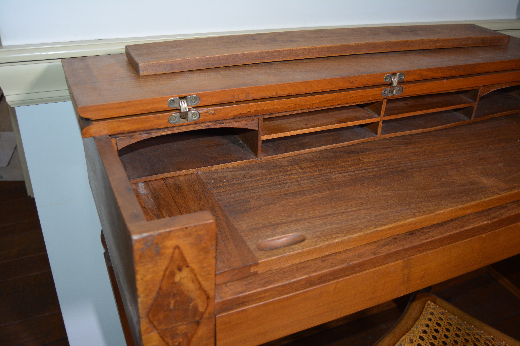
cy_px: 173
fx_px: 477
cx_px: 260
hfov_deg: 57.2
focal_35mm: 33
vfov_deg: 40.0
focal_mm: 22
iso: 500
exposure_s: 1/60
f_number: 3.5
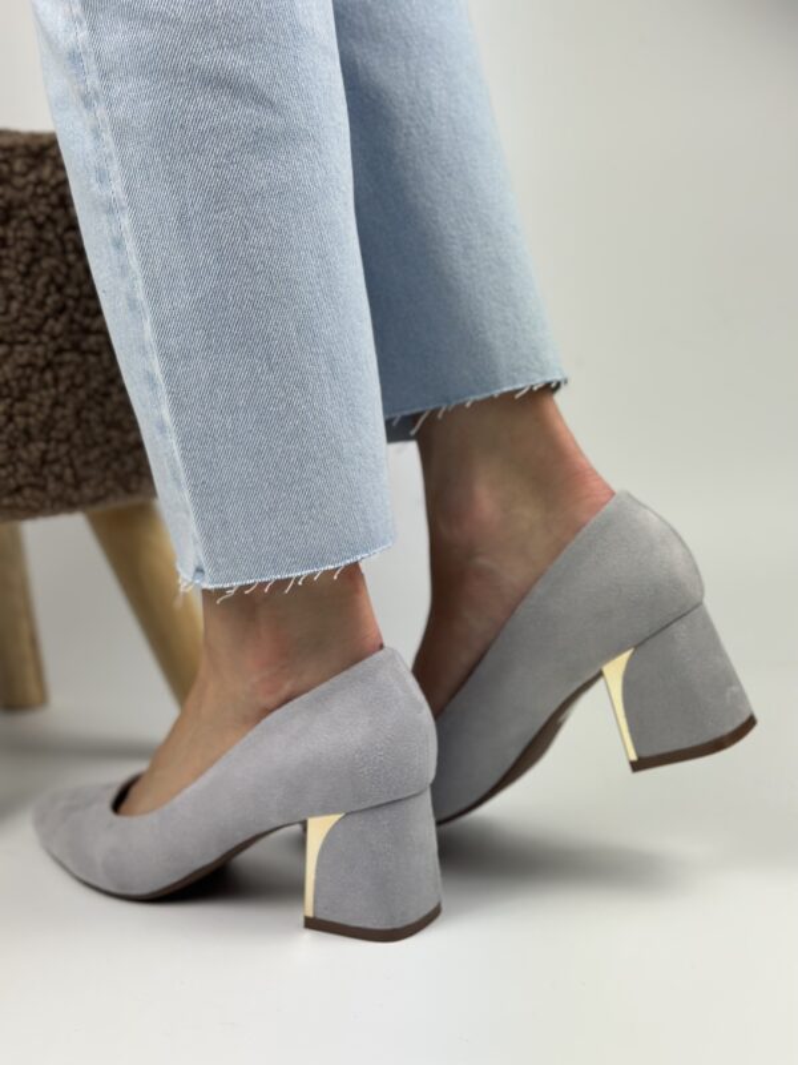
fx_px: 1475
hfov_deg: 30.3
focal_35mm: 48
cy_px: 532
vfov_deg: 39.7
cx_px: 399
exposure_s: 1/1376
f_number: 1.78
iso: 80
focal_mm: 6.86
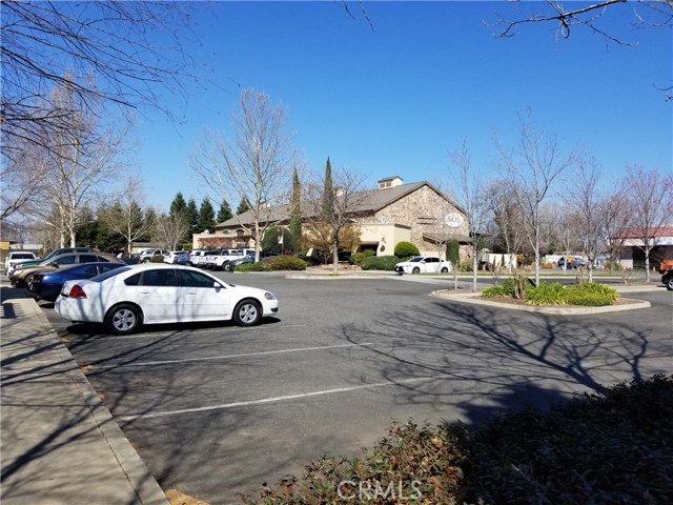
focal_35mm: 26
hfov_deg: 67.3
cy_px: 252
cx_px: 336
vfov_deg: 53.1
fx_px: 505
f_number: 1.7
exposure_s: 1/2624
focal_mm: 4.25
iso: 50
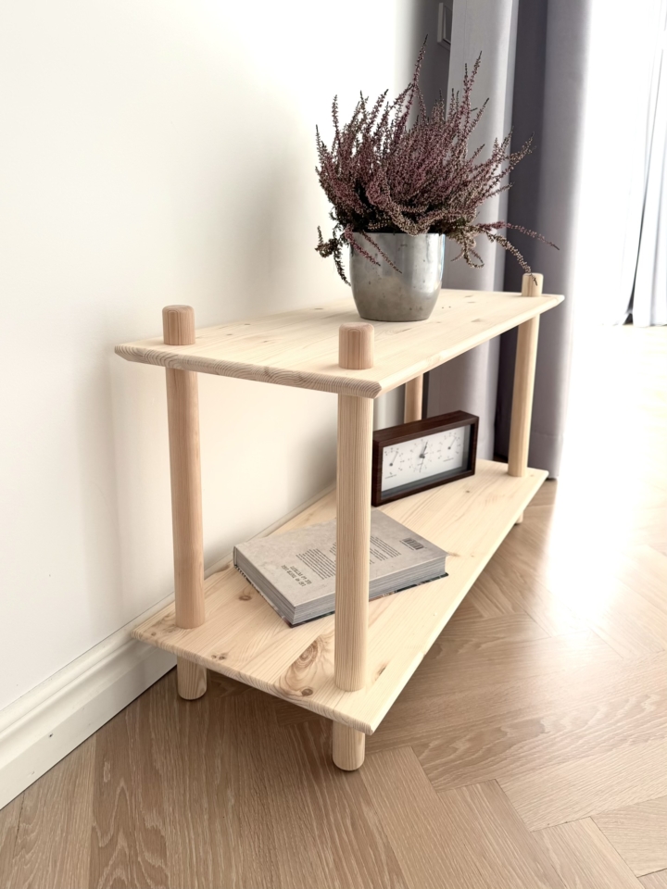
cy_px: 444
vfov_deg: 71.6
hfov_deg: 56.8
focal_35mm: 24
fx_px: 617
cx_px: 334
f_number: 1.78
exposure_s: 1/175
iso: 80
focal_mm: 6.76
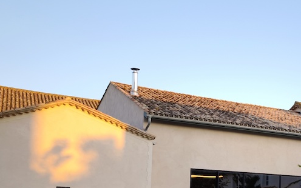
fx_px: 484
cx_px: 272
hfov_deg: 32.8
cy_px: 162
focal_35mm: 59
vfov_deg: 21.6
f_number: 1.6
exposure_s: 1/159
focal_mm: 6.57
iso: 50
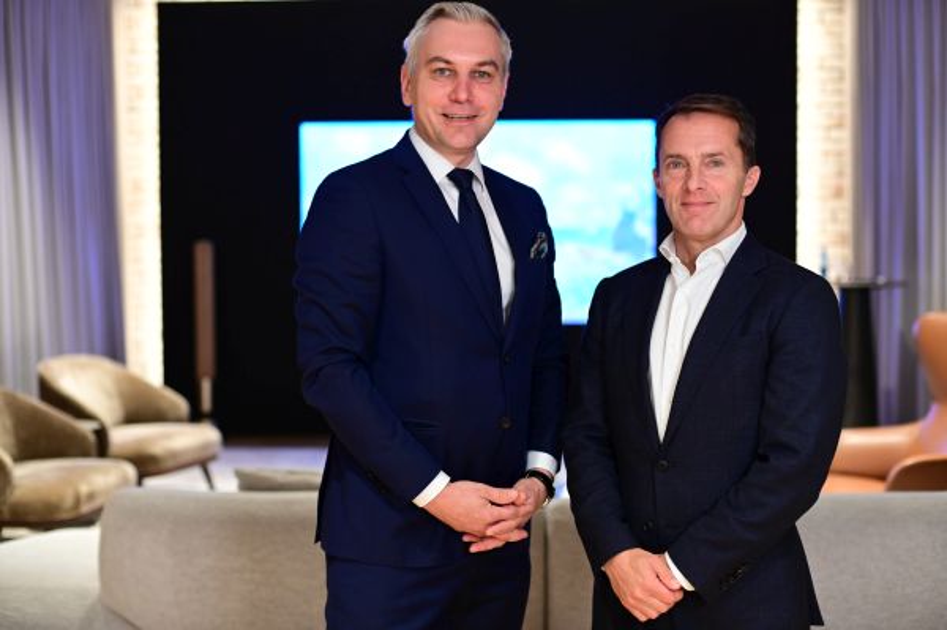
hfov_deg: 39.6
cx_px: 474
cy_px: 315
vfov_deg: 26.9
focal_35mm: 50
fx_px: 1314
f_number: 2.5
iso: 2500
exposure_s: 1/200
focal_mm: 50
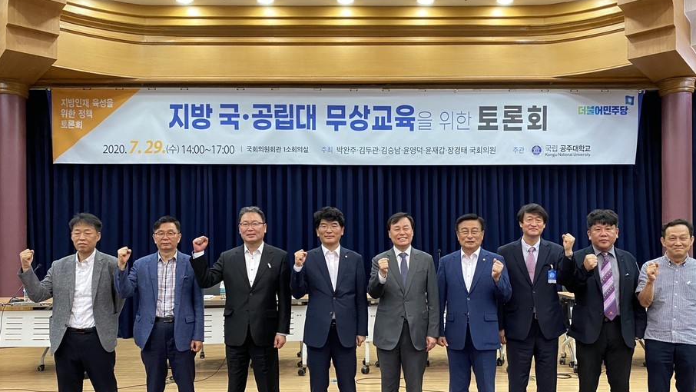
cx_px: 366
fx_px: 554
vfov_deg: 38.7
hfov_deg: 64.3
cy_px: 244
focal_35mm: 30
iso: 400
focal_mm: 4.25
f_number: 1.8
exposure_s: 1/60
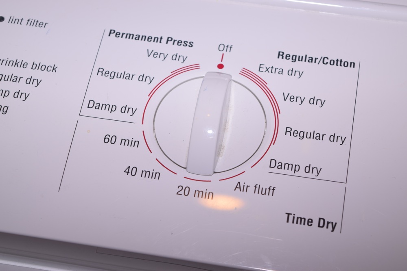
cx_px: 204
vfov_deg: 16.6
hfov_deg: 24.6
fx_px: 933
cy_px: 136
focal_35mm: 82
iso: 100
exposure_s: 1/60
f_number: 6.3
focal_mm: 55
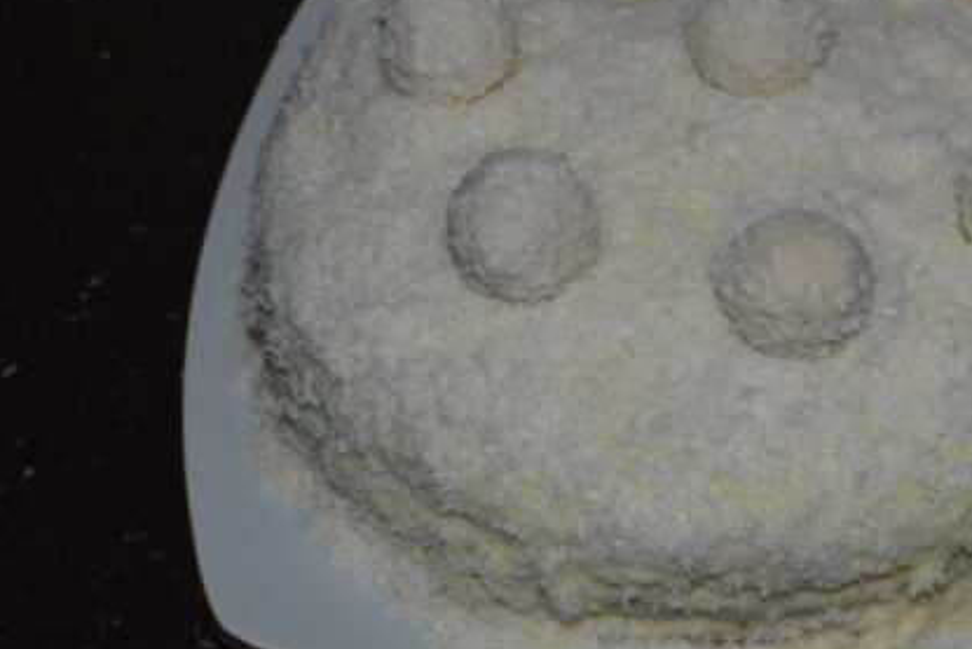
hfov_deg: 23.4
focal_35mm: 86
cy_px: 268
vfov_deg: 15.9
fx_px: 2323
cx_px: 705
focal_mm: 34
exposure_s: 1/60
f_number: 8
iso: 100
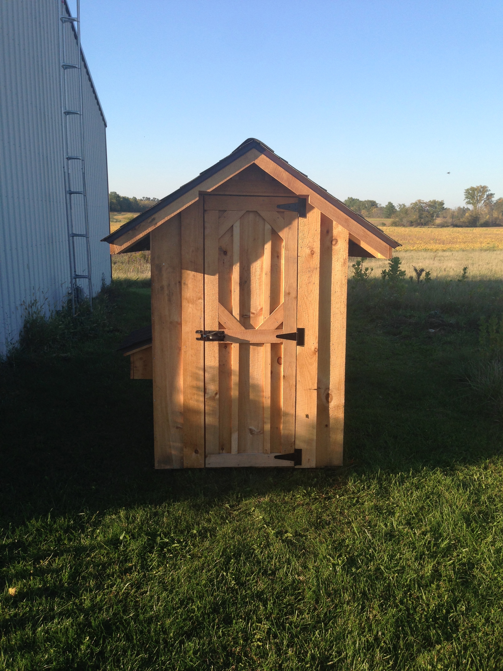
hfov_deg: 42.9
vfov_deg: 55.4
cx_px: 252
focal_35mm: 33
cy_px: 336
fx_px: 639
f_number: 2.4
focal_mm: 4.12
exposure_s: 1/678
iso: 50
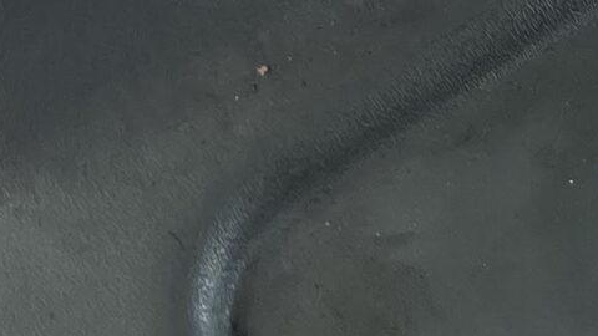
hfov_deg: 13.9
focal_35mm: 151
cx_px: -66
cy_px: -717
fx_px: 2394
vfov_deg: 7.1
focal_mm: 5.1
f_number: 1.6
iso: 32
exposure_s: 1/717
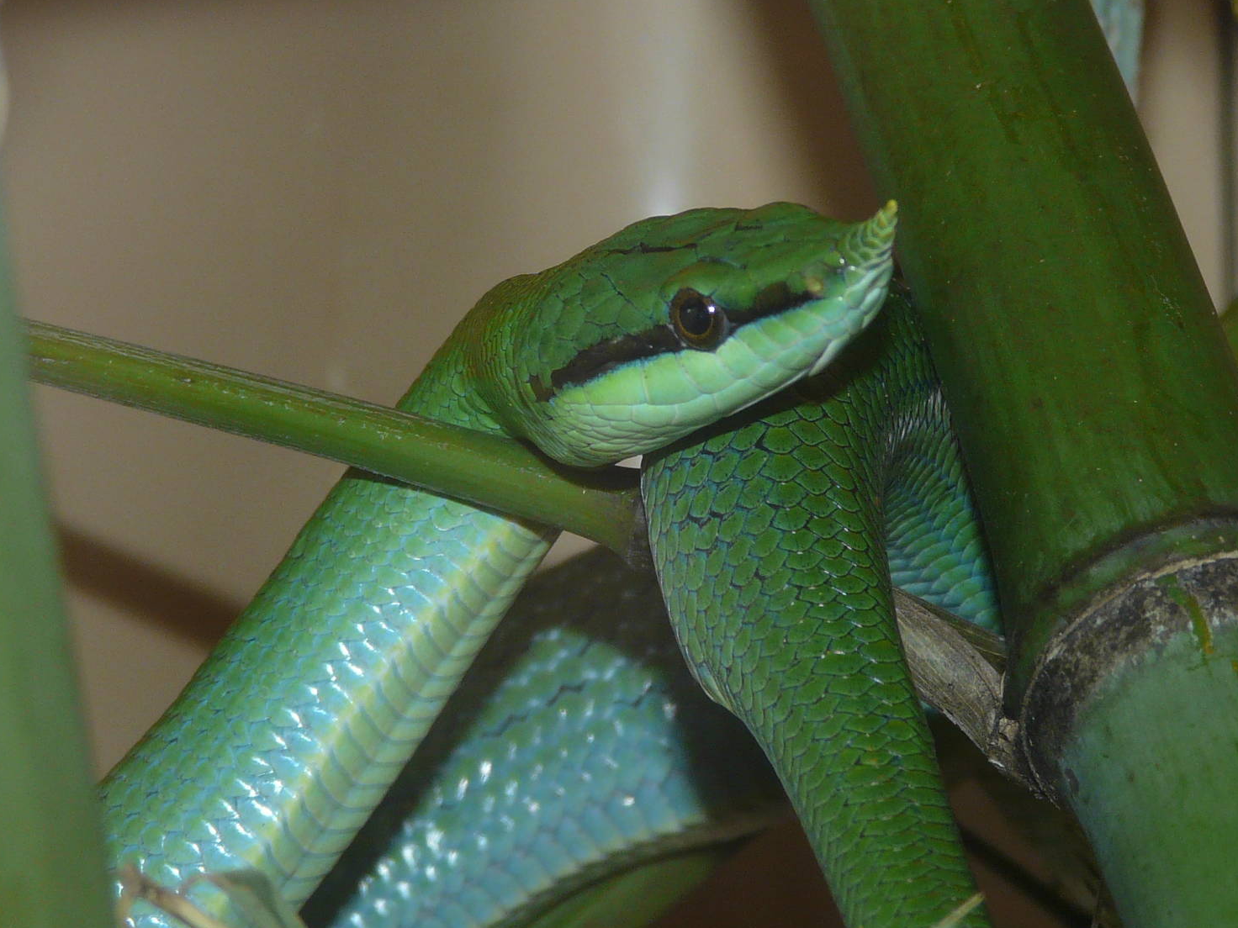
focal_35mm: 213
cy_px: 440
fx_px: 7618
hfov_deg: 9.3
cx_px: 608
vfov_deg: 7.0
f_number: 3.6
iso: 100
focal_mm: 20.2
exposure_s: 1/125
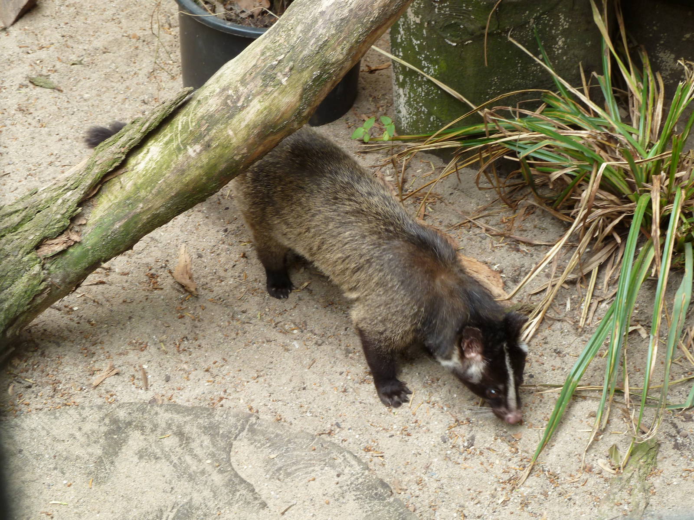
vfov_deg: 21.9
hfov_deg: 29.0
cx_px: 347
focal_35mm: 67
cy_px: 260
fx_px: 1343
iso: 125
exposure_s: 1/40
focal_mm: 11
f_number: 4.1
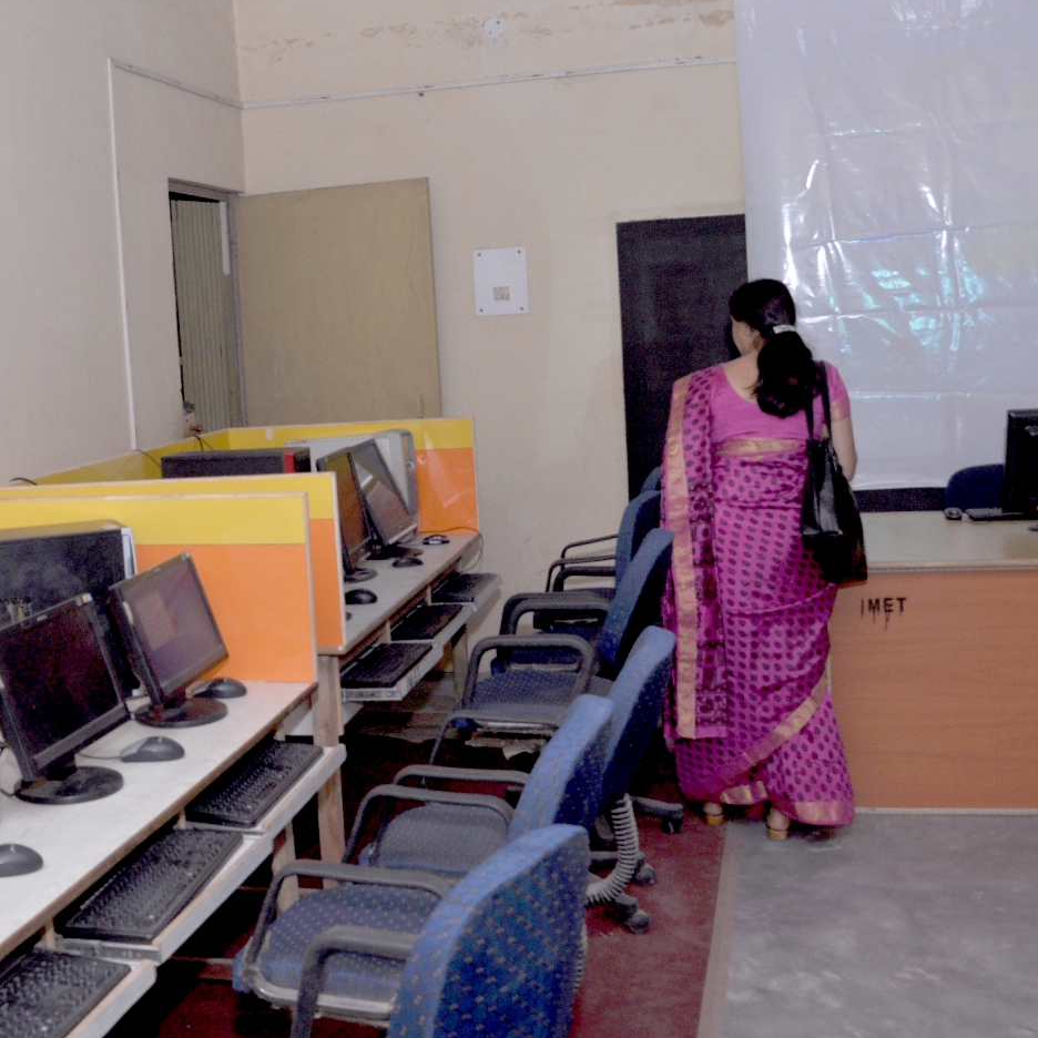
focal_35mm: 42
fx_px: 1425
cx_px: 294
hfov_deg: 39.2
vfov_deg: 40.0
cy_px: 484
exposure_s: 1/125
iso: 200
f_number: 6.3
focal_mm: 18
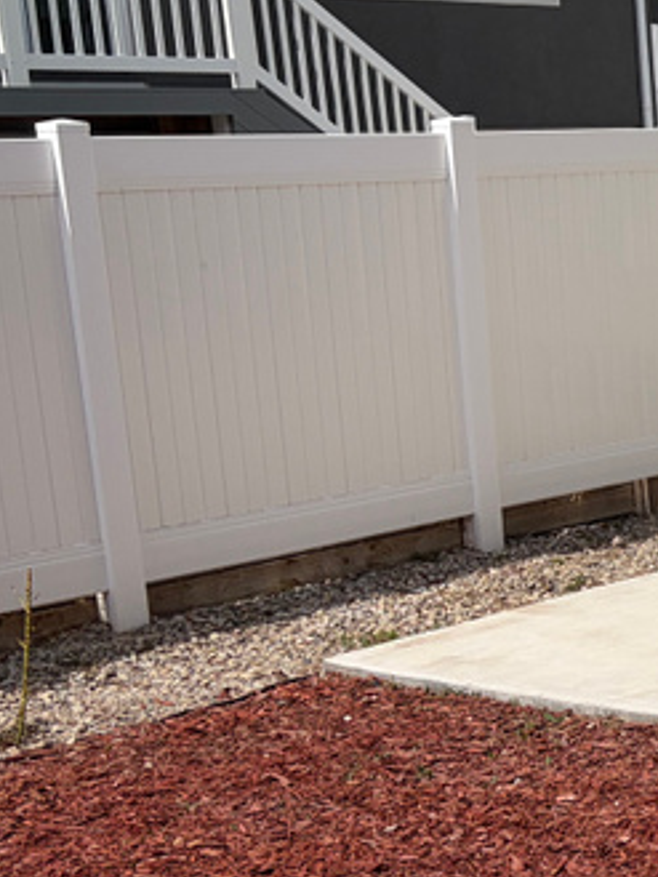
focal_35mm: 81
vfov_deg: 24.0
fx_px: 2052
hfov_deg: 15.5
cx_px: 1209
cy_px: 586
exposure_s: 1/6329
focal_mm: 5.96
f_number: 1.6
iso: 50
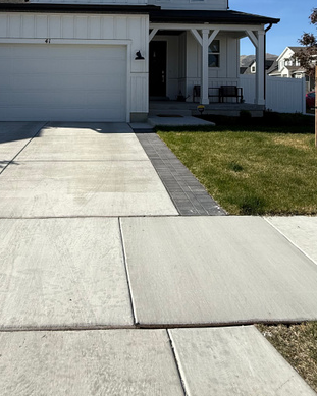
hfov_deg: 52.1
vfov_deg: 59.5
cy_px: 84
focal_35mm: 27
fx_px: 317
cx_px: 104
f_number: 2.2
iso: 50
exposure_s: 1/2092
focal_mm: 2.22
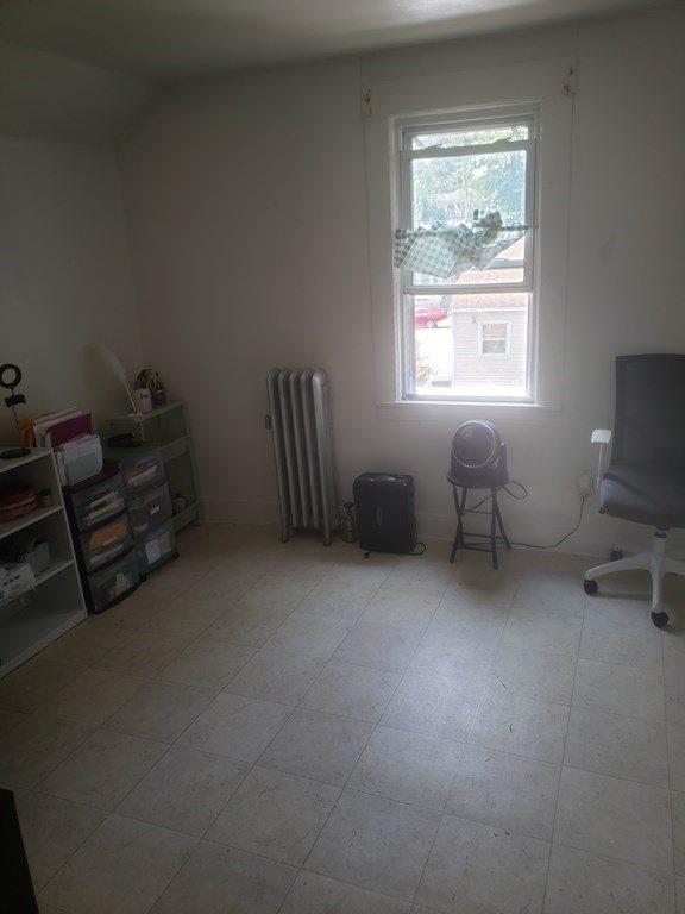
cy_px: 457
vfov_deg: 67.3
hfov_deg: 53.1
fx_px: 686
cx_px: 342
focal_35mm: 26
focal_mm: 4.3
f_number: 2.4
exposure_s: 1/71
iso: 50
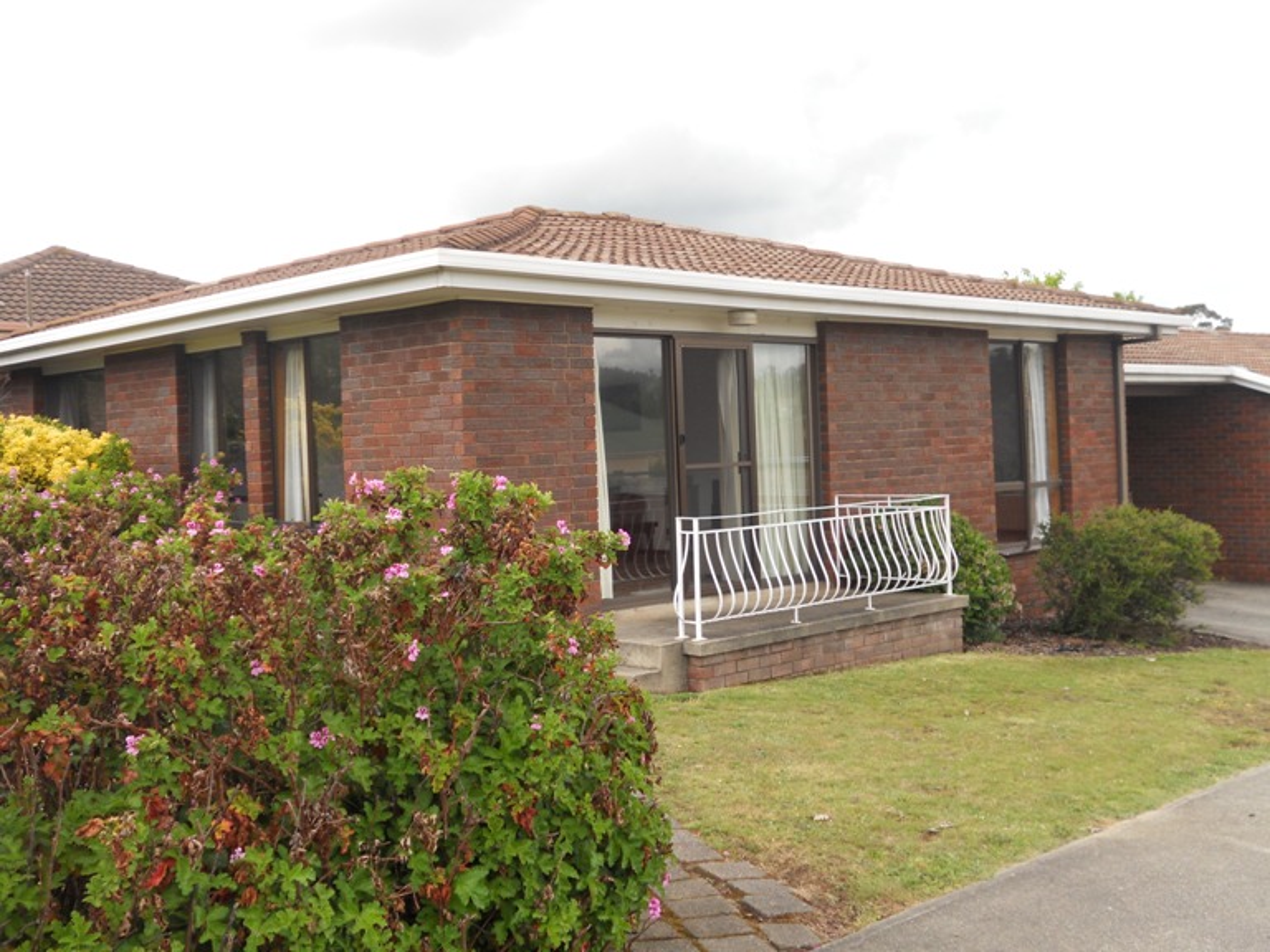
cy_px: 476
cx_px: 635
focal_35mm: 38
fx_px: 1394
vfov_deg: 37.7
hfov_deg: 49.0
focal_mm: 6.9
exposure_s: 1/200
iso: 80
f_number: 3.9
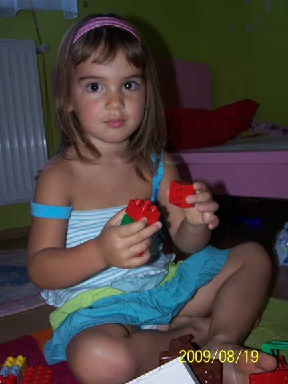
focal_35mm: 51
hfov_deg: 28.6
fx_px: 566
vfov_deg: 37.5
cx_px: 144
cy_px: 192
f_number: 3
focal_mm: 8.5
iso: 80
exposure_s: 1/60
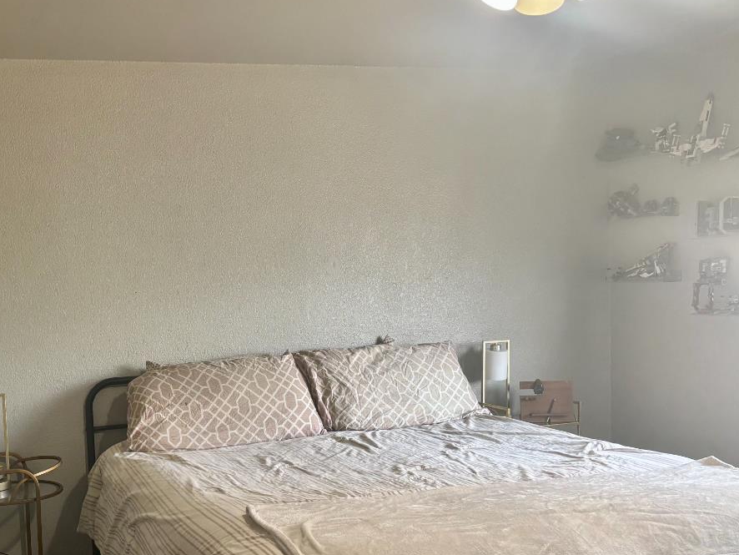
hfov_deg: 41.8
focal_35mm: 44
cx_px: 192
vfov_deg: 32.6
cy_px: 365
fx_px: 940
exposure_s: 1/60
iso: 125
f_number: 1.6
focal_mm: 5.96
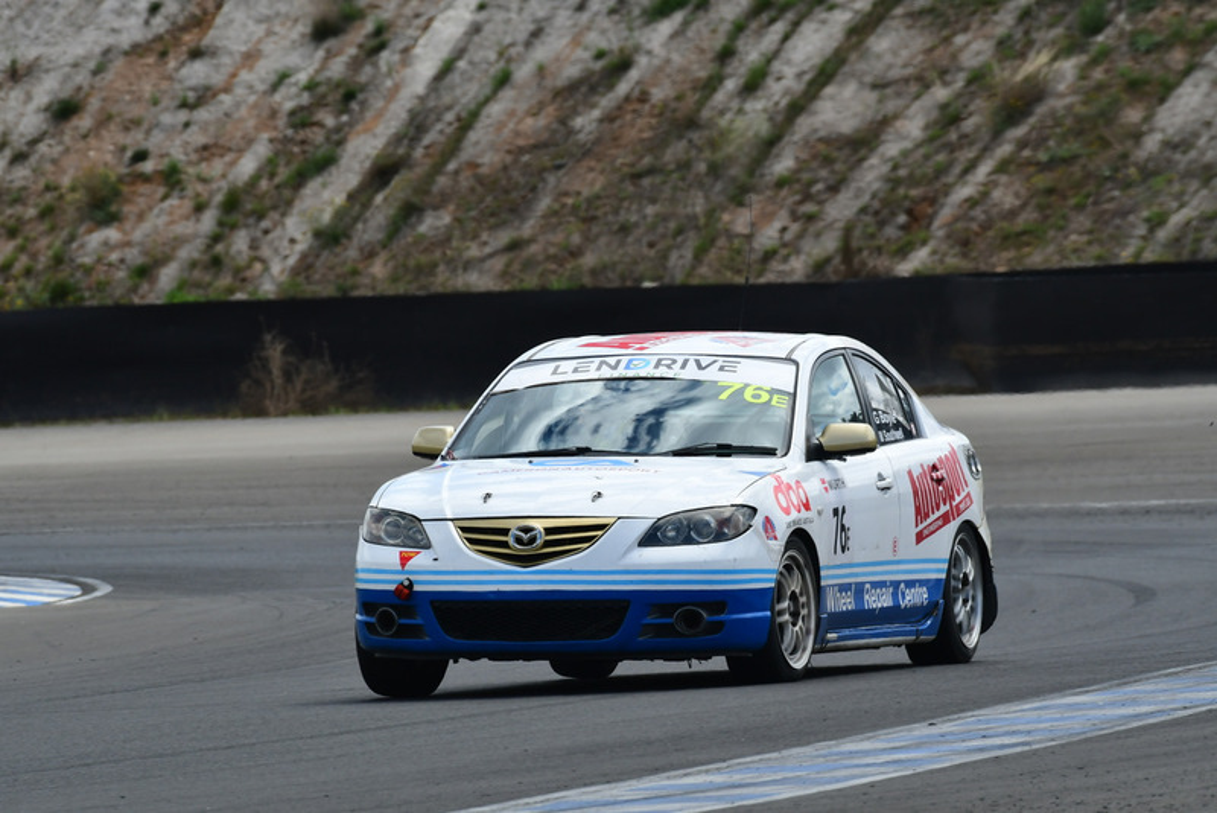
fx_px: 19275
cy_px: 406
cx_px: 608
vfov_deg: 2.4
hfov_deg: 3.6
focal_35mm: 570
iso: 400
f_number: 10
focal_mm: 380
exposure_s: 1/640
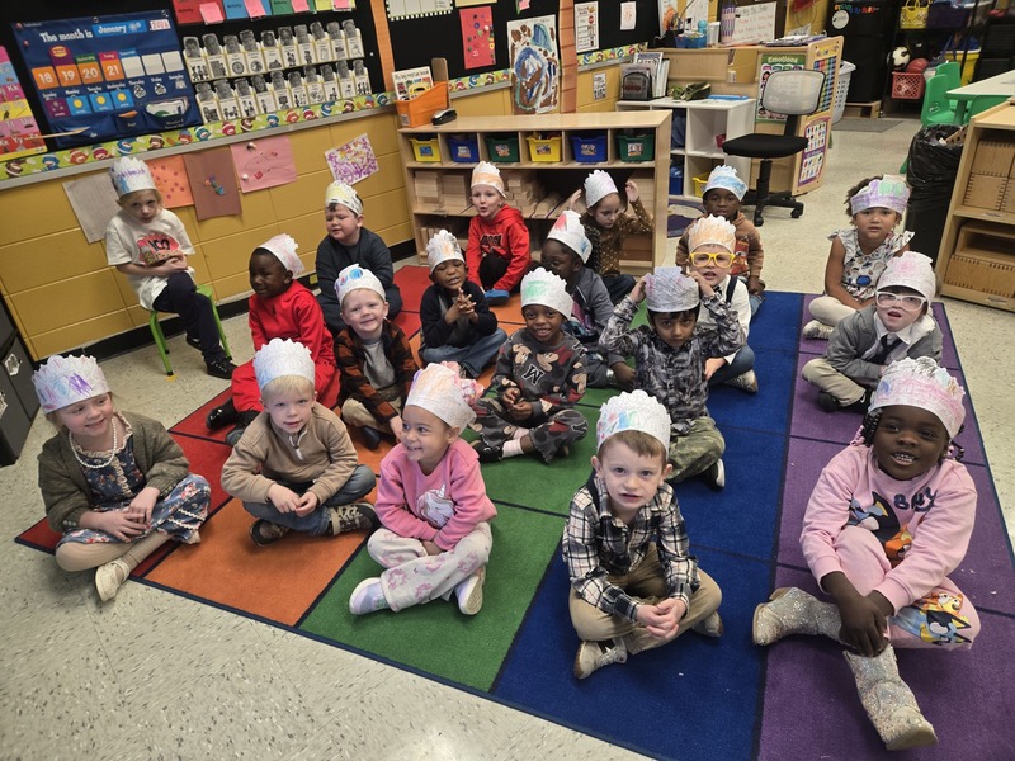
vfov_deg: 58.9
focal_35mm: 23
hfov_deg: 73.9
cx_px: 508
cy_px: 380
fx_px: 674
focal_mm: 5.4
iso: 100
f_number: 1.8
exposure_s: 1/60
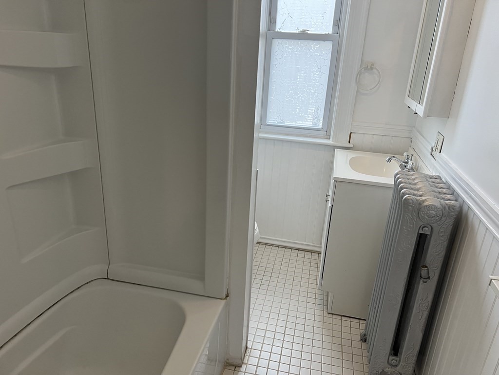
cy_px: 188
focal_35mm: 26
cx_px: 250
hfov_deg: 67.3
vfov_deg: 53.1
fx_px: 375
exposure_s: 1/60
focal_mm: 5.7
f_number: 1.5
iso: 80
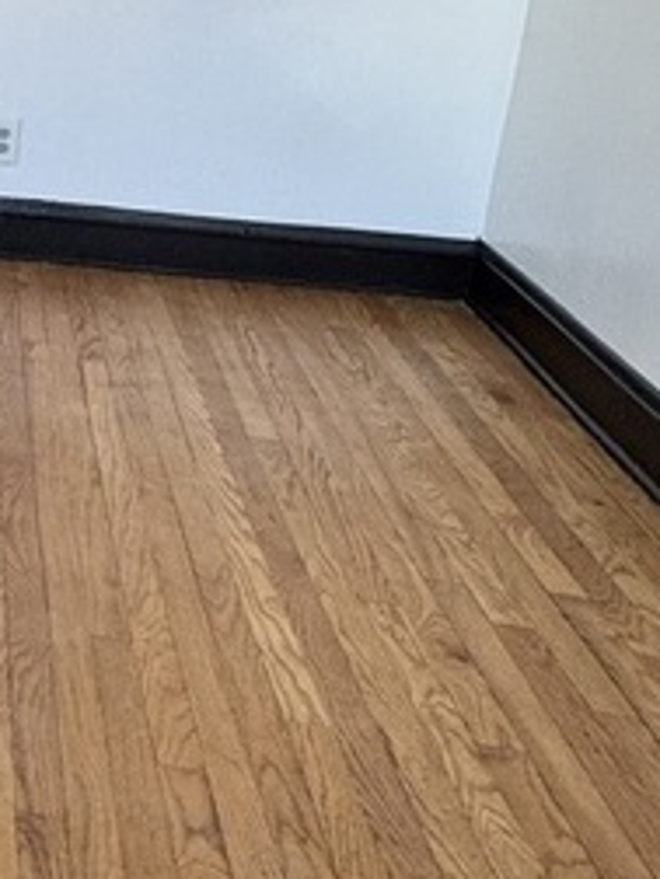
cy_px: 171
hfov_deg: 19.0
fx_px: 1525
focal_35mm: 60
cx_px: -506
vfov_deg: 31.3
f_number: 2.2
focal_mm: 2.22
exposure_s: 1/120
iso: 125
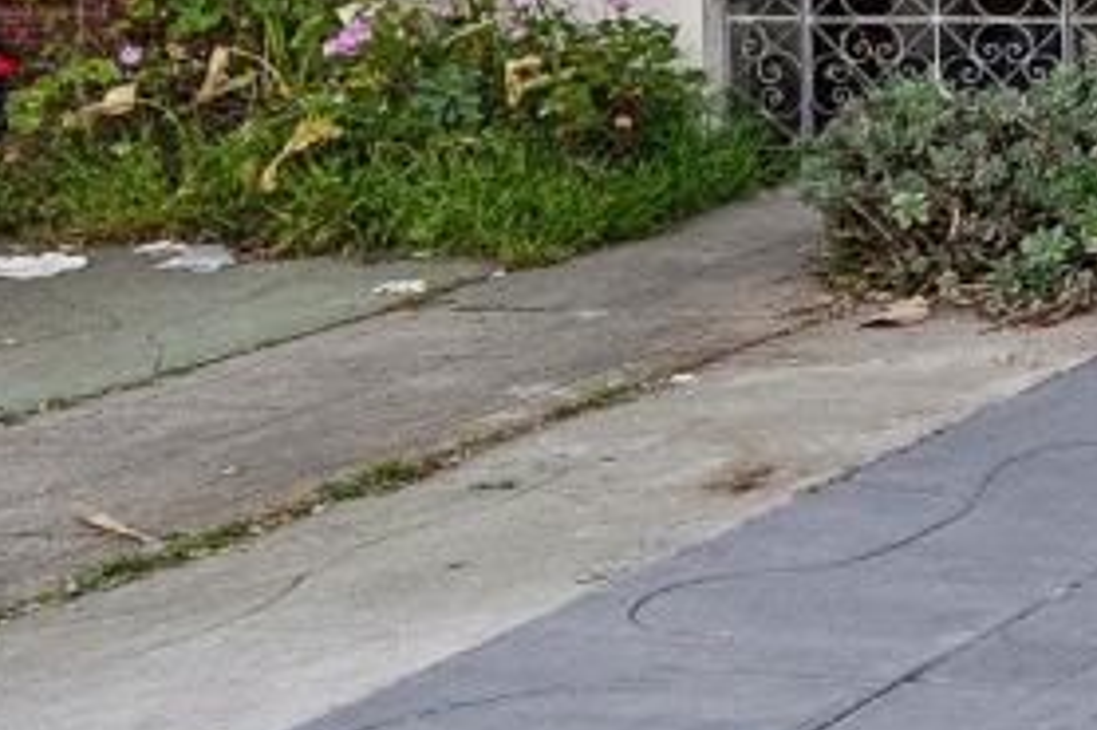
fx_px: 2467
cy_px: -91
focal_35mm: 81
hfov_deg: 15.4
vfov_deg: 16.3
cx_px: 2557
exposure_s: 1/400
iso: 640
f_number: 8
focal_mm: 15
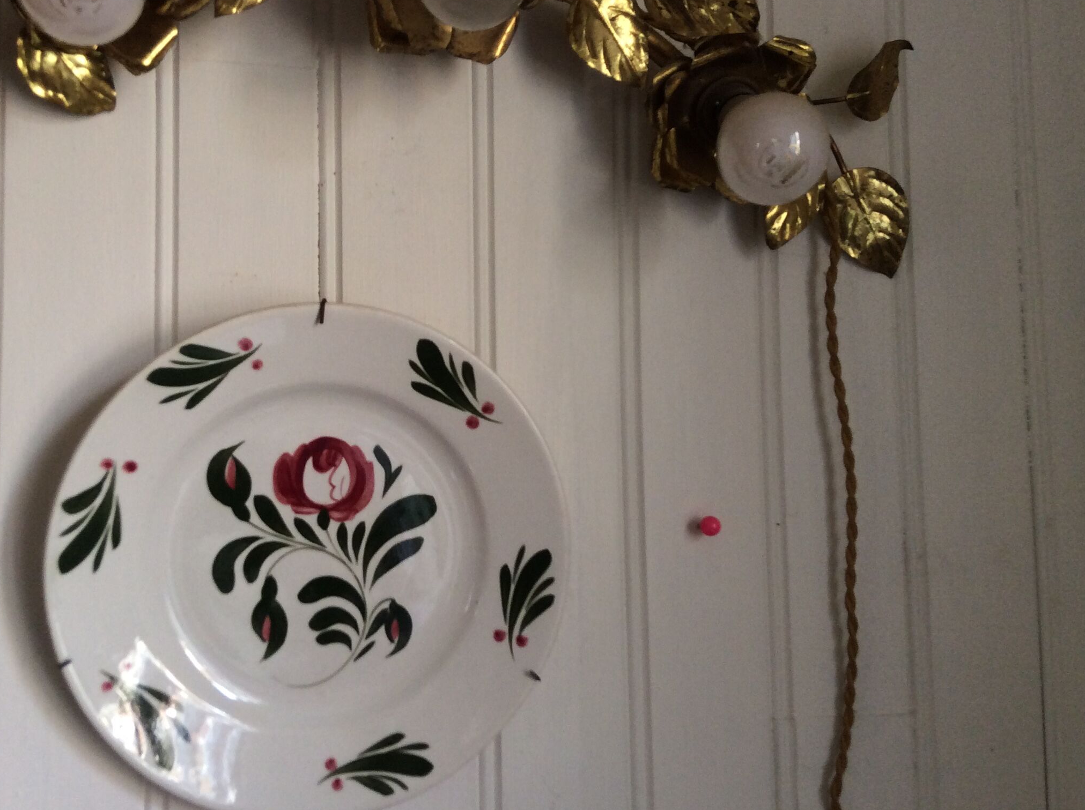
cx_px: 484
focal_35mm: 41
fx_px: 1283
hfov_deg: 45.8
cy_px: 357
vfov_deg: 35.0
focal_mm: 3.3
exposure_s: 1/25
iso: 50
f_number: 2.4
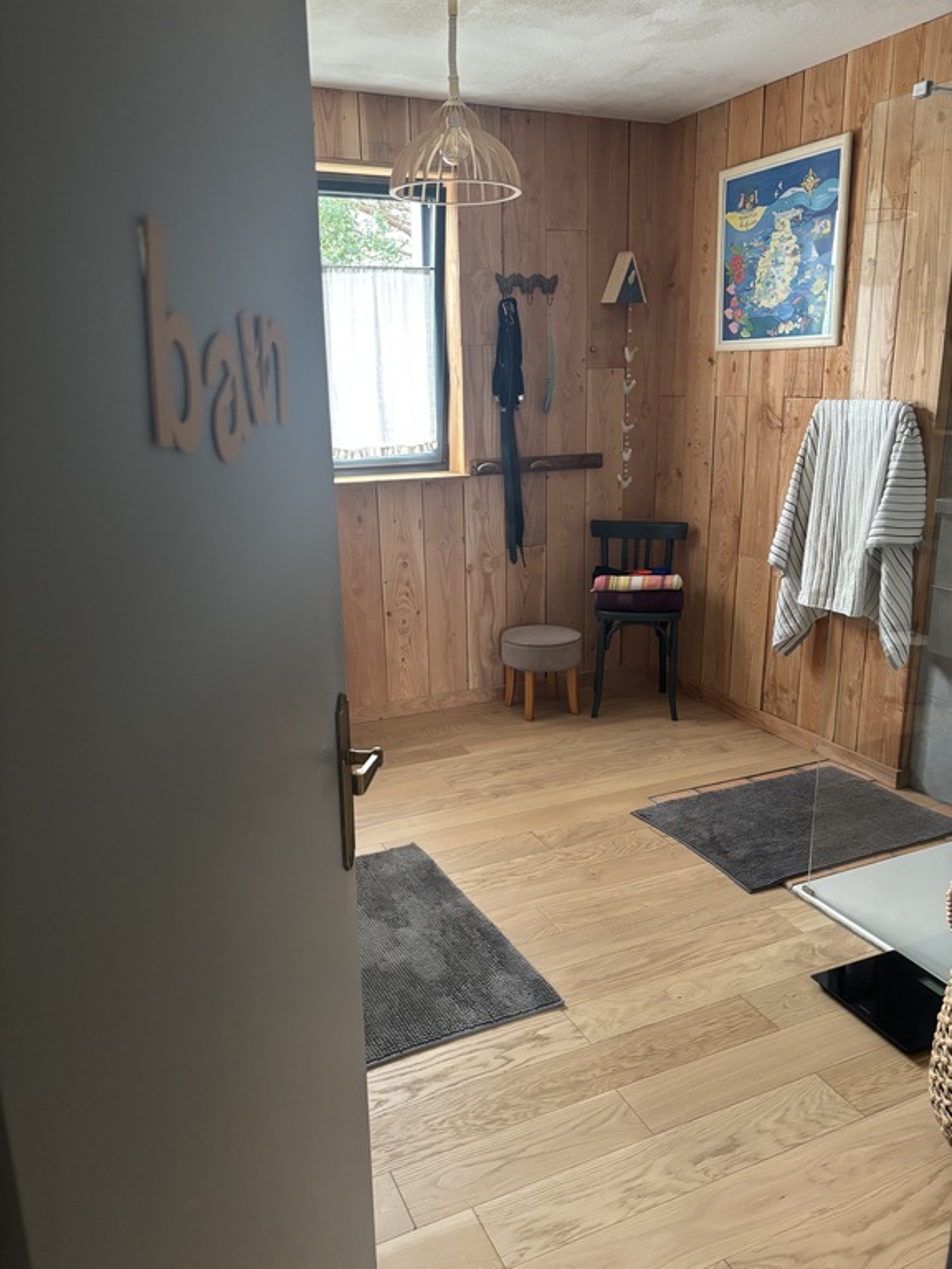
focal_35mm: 26
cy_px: 634
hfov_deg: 53.1
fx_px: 953
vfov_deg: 67.3
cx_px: 476
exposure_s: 1/60
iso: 400
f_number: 1.6
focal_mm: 5.96
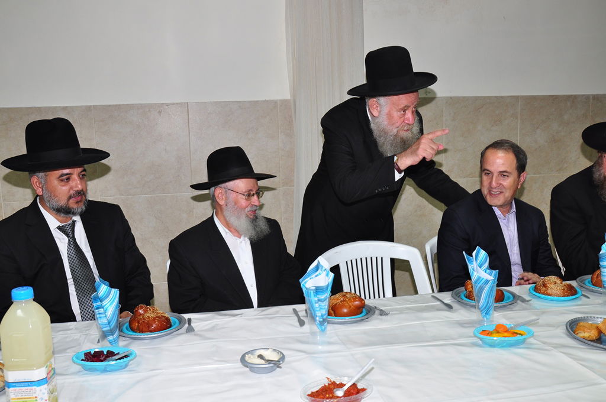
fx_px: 605
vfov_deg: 36.8
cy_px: 201
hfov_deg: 53.2
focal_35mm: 36
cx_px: 303
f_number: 6.3
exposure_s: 1/60
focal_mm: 24
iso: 400
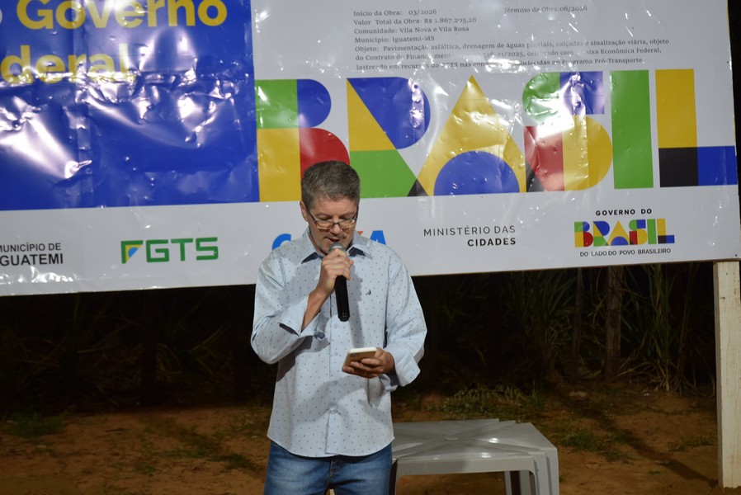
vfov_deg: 22.7
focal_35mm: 60
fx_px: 1236
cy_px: 248
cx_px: 370
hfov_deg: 33.4
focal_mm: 40
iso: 640
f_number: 4.2
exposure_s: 1/60
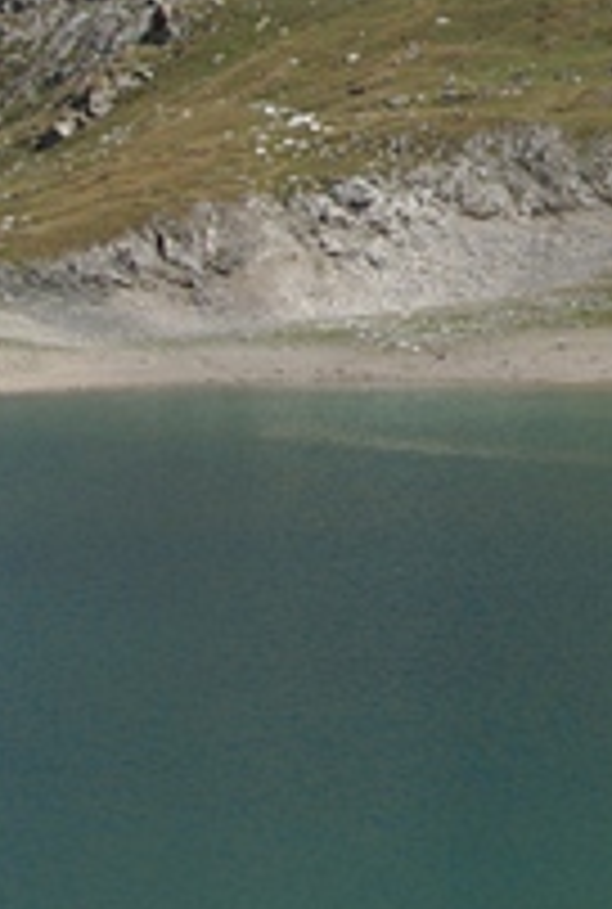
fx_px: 4204
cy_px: 212
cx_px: 788
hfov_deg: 8.2
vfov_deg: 12.3
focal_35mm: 166
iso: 100
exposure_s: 1/80
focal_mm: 28
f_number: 14
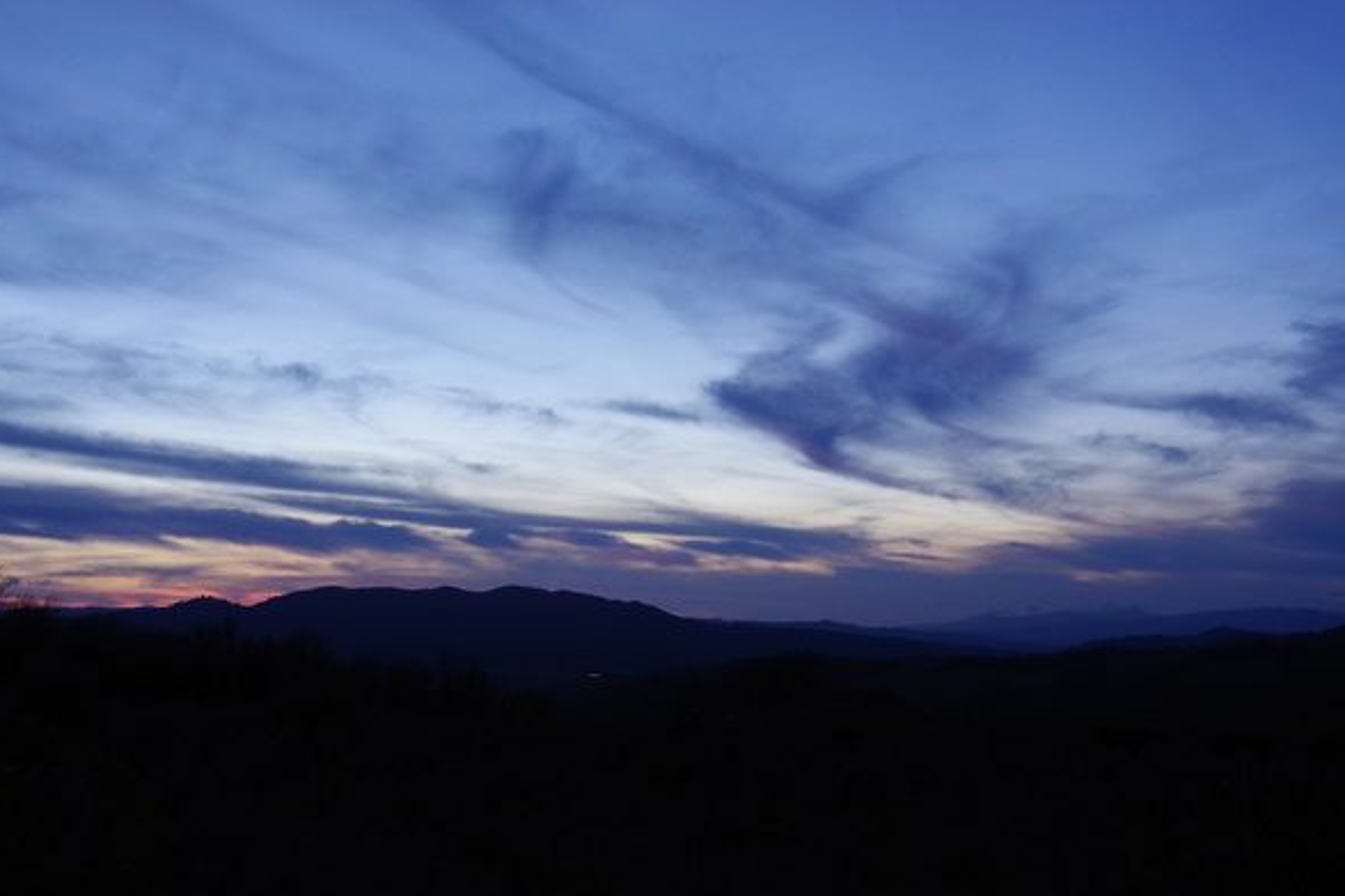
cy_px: 451
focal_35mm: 47
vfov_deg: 28.6
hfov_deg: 41.9
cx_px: 676
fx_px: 1755
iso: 800
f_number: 8
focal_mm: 31
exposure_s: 1/60
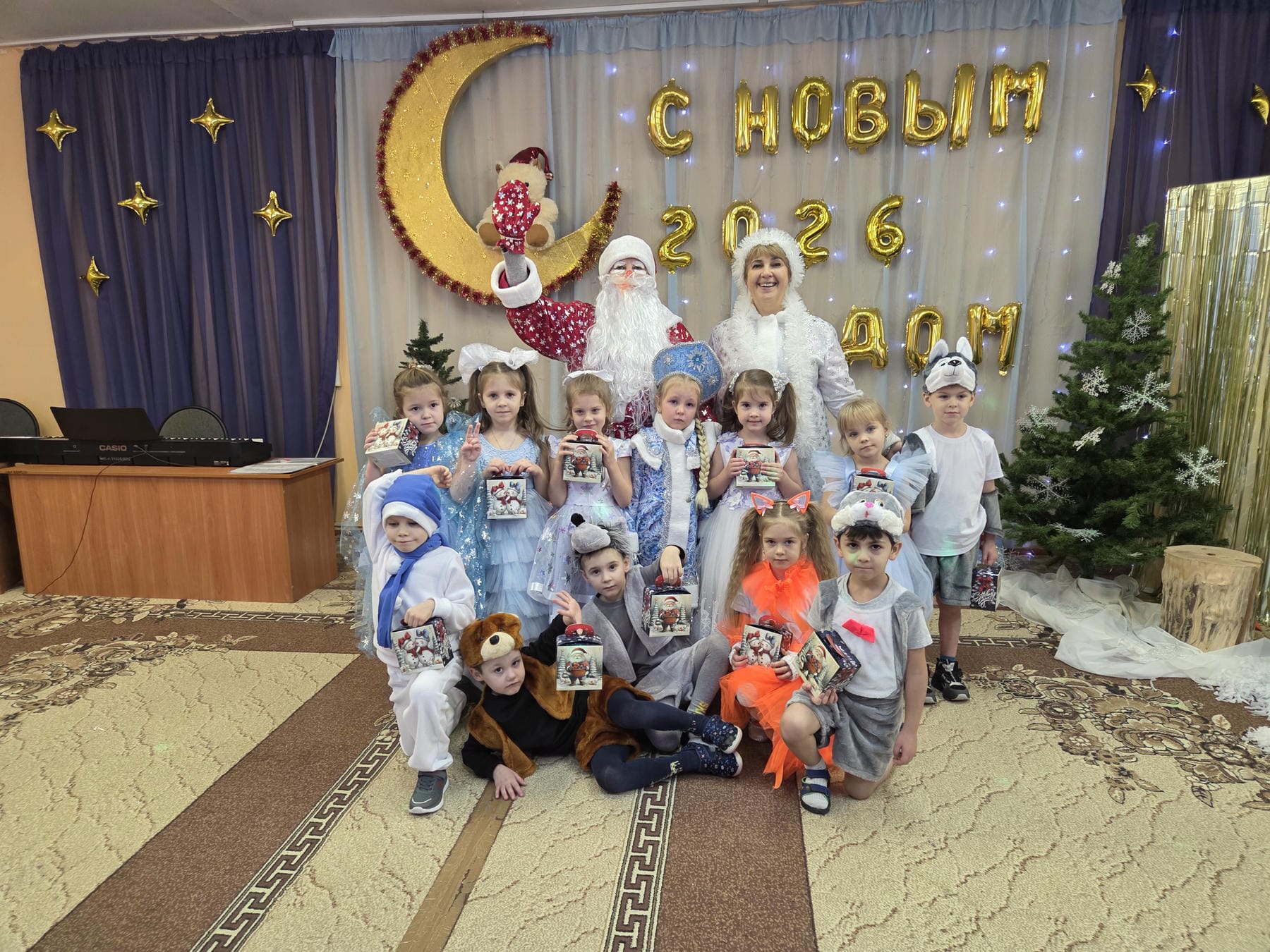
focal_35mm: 23
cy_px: 476
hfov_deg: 73.9
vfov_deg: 58.9
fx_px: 844
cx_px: 635
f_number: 1.8
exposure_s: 1/100
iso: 400
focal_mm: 5.4
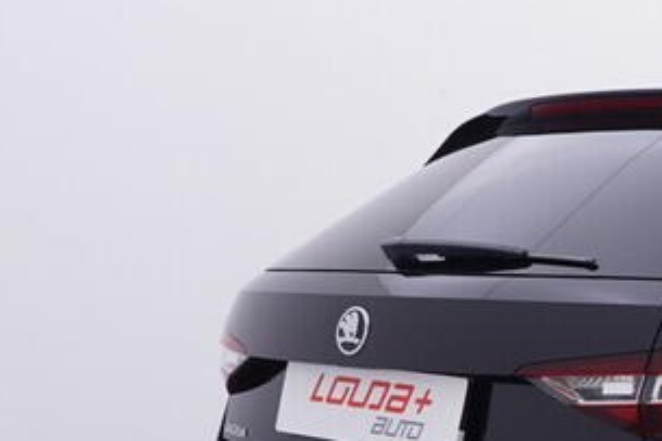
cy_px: 345
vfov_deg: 17.9
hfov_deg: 20.8
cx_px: 1105
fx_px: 1391
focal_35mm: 76
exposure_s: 1/80
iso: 200
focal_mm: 15
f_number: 5
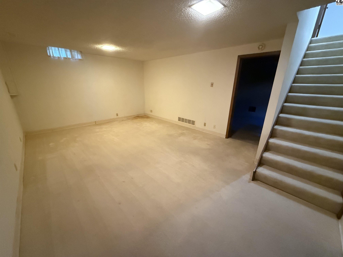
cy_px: 128
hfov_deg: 102.1
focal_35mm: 14
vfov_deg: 85.7
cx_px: 172
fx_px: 139
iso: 1000
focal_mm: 2.22
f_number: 2.2
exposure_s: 1/60
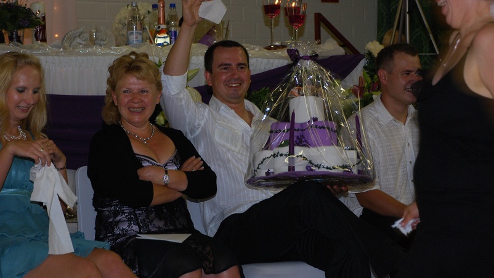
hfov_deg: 17.4
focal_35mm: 123
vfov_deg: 9.8
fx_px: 1611
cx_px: 254
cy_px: 96
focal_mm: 70
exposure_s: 1/60
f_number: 5.6
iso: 360
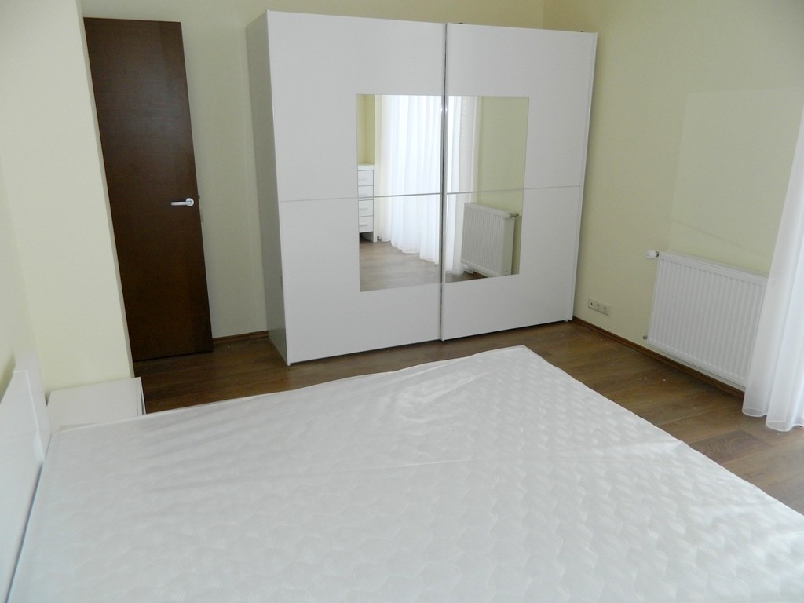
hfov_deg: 69.4
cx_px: 402
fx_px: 581
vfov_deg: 54.9
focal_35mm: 25
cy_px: 302
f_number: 3.1
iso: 80
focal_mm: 4.5
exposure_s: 1/50
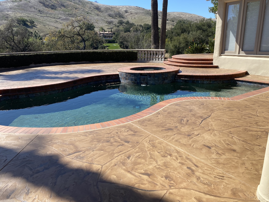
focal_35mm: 26
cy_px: 101
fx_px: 202
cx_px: 134
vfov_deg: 53.1
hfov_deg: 67.3
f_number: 1.8
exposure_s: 1/2222
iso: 32
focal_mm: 4.25
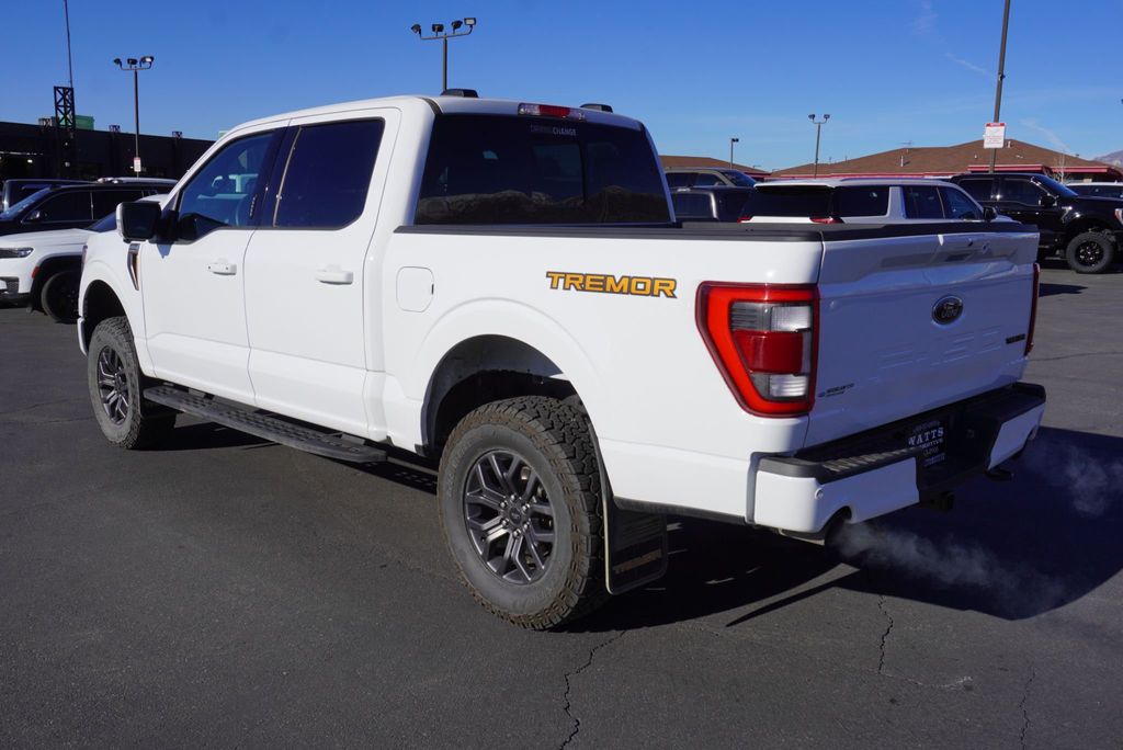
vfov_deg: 41.8
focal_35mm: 32
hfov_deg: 59.5
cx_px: 562
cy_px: 375
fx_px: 983
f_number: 10
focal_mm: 21
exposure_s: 1/320
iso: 100
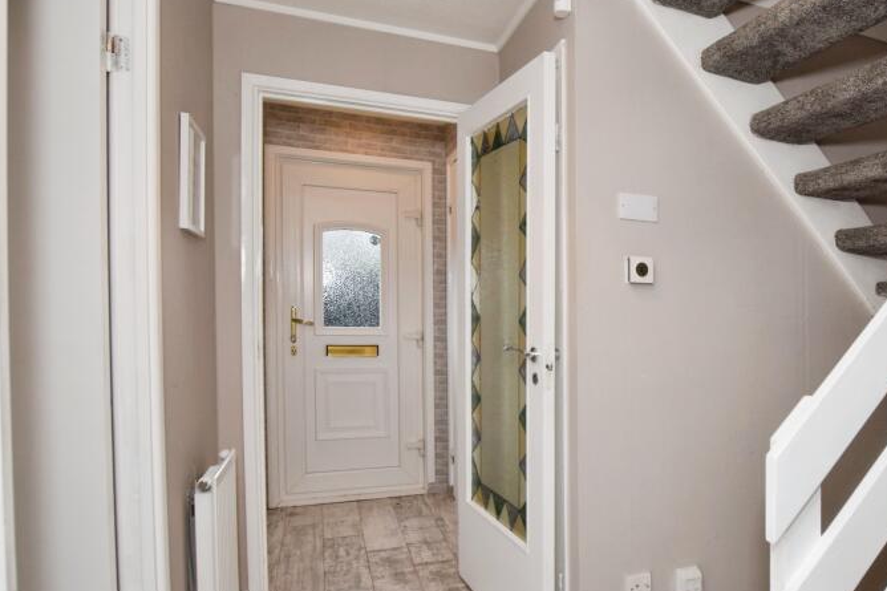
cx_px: 567
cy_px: 331
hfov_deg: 74.5
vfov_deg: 54.9
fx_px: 567
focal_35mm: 23
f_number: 6.3
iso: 500
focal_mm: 10
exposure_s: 1/60
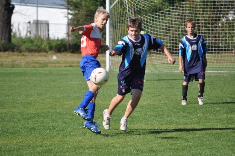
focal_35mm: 300
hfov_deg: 6.9
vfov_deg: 4.6
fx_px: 1955
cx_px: 118
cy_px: 78
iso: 400
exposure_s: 1/1600
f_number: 6.3
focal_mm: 200
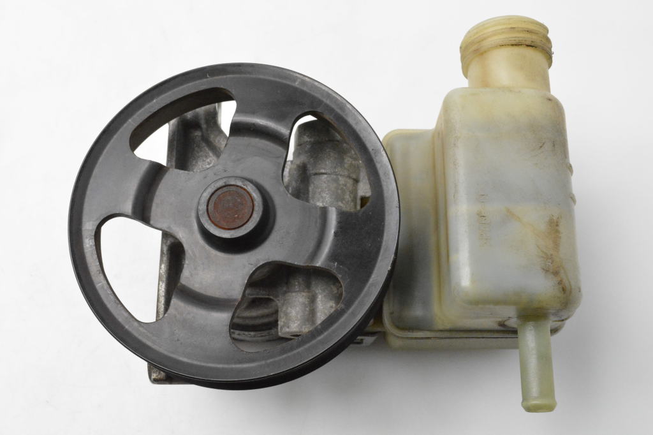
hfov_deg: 41.1
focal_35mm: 48
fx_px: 870
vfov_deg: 28.1
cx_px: 326
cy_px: 218
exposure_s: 1/200
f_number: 11
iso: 6400
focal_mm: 32
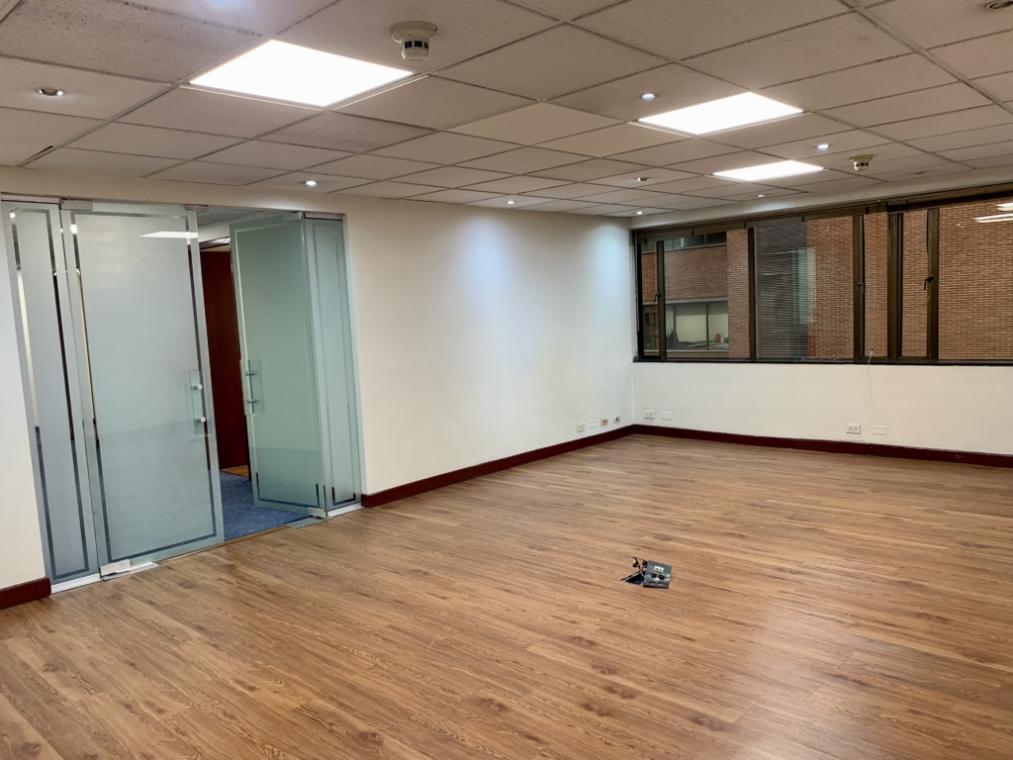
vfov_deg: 53.1
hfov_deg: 67.3
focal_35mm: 26
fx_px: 761
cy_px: 380
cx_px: 506
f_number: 1.8
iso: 80
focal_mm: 4.25
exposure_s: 1/60
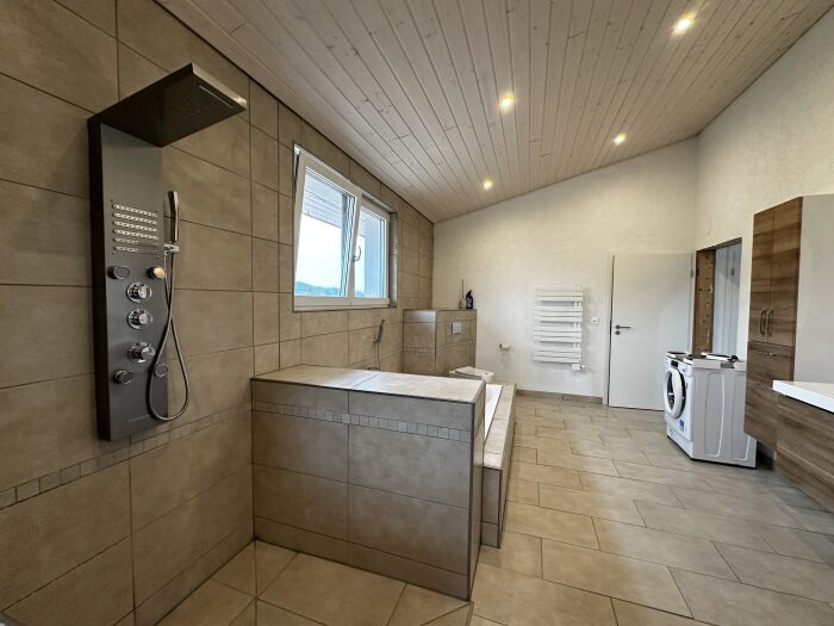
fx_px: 337
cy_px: 313
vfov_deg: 85.7
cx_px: 417
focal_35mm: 14
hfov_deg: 102.1
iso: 250
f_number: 2.2
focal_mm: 2.22
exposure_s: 1/100
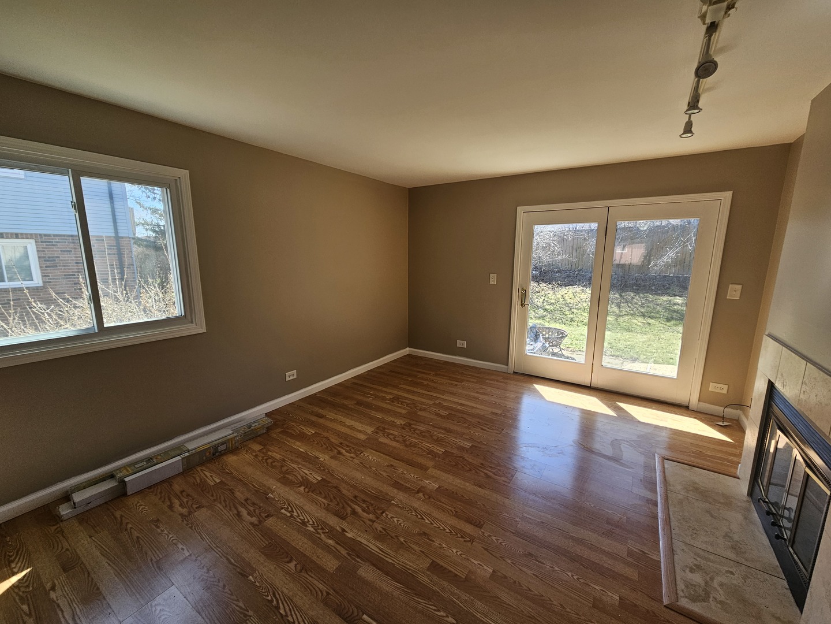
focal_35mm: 13
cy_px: 312
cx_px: 416
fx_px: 312
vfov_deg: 89.9
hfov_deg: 106.2
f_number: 2.2
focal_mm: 2.2
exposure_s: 1/120
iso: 50
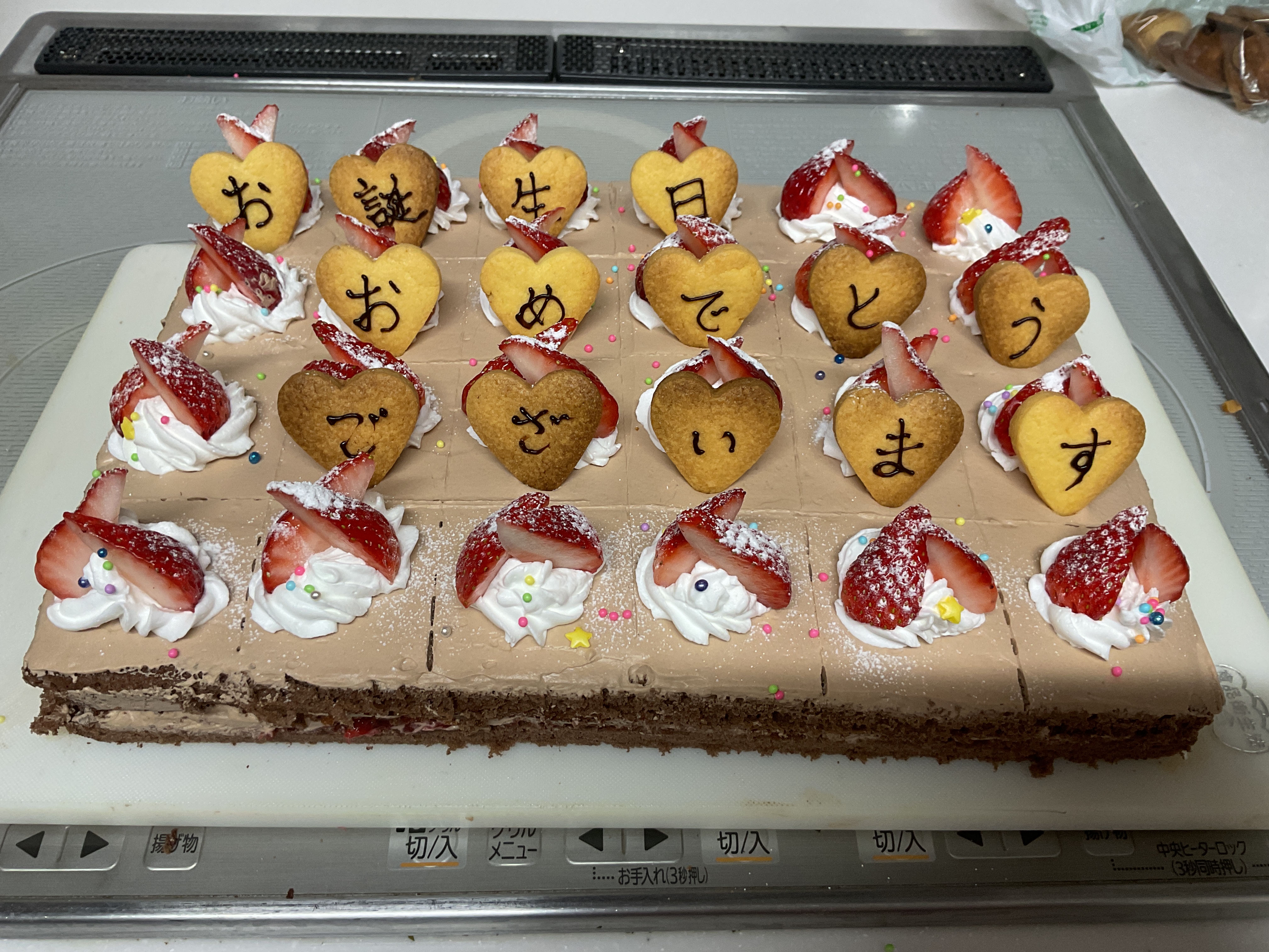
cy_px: 476
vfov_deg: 48.2
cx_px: 634
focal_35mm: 29
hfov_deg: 61.7
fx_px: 1063
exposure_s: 1/50
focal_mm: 3
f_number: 1.8
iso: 50
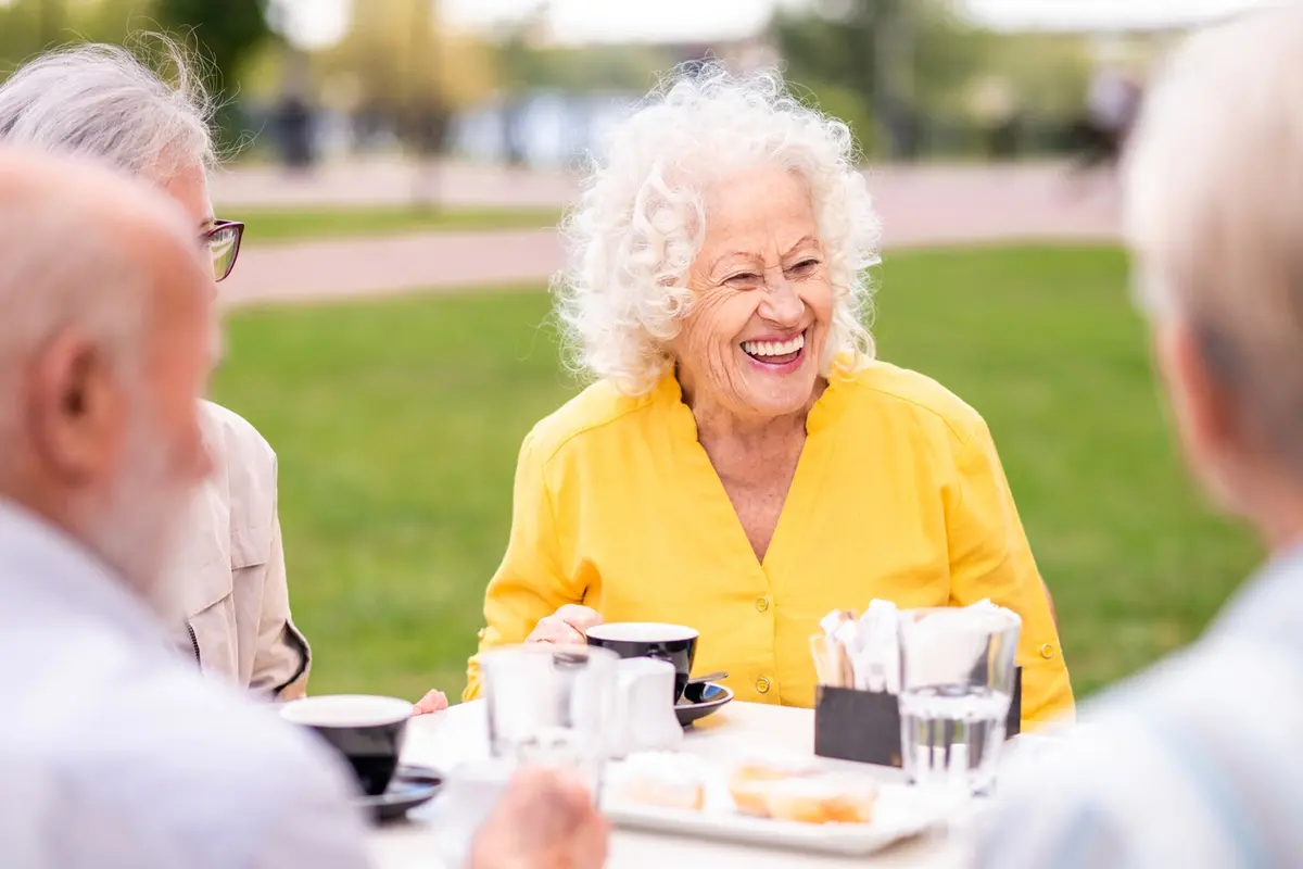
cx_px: 652
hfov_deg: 23.9
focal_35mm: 85
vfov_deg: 16.1
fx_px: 3076
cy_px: 434
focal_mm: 85
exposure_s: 1/1600
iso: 400
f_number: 2.5
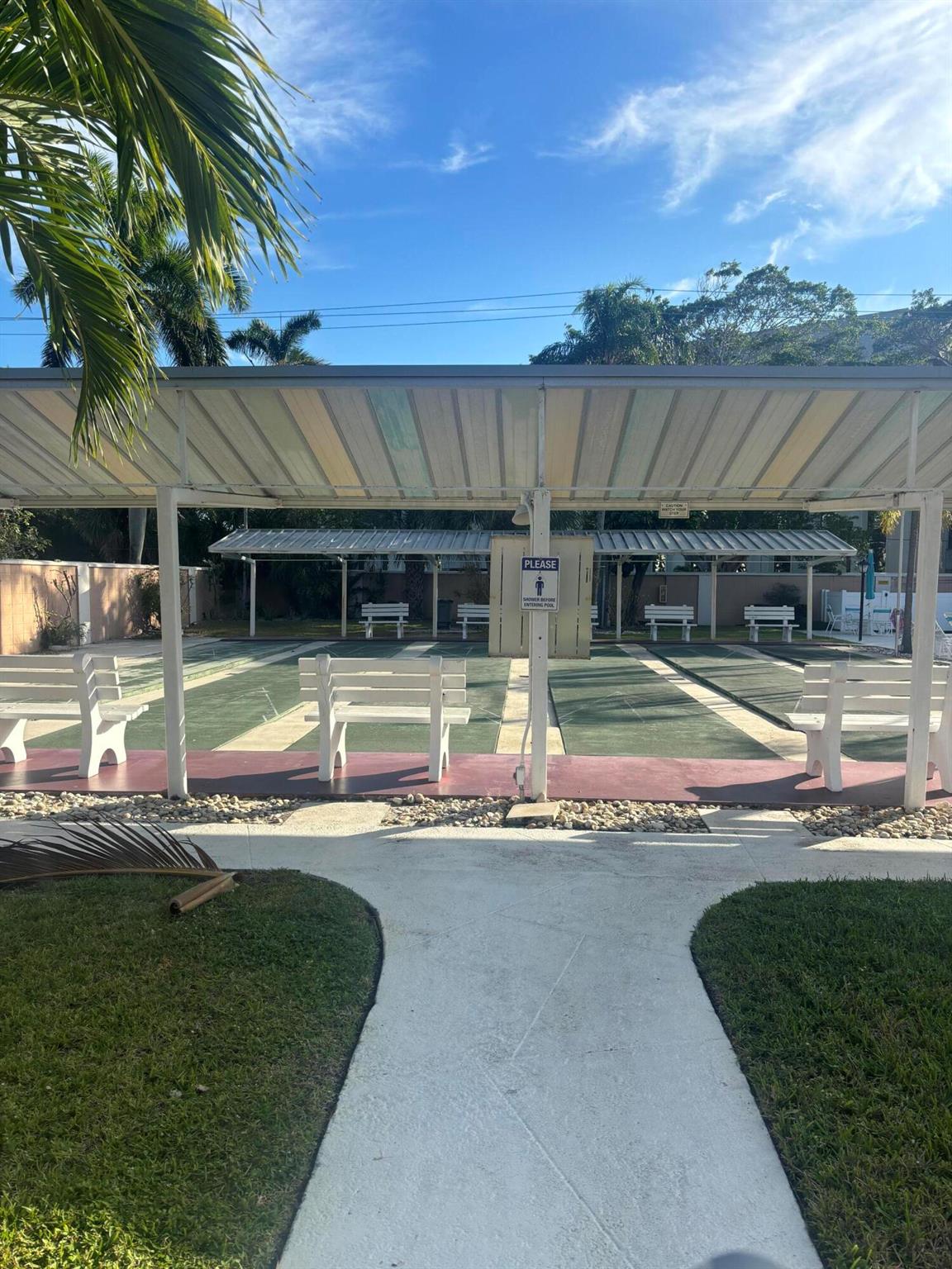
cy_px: 634
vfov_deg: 67.3
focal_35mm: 26
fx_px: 953
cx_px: 476
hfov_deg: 53.1
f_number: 1.6
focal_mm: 5.96
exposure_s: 1/2105
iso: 50
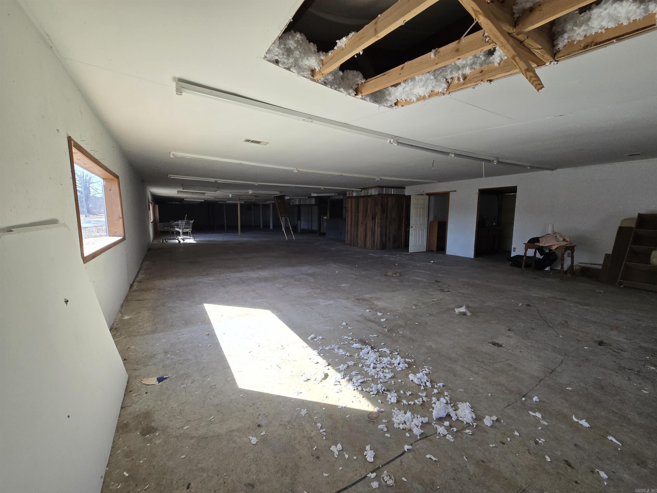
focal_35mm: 13
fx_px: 247
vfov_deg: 89.9
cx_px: 328
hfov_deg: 106.2
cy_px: 246
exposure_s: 1/120
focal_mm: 2.2
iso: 100
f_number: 2.2
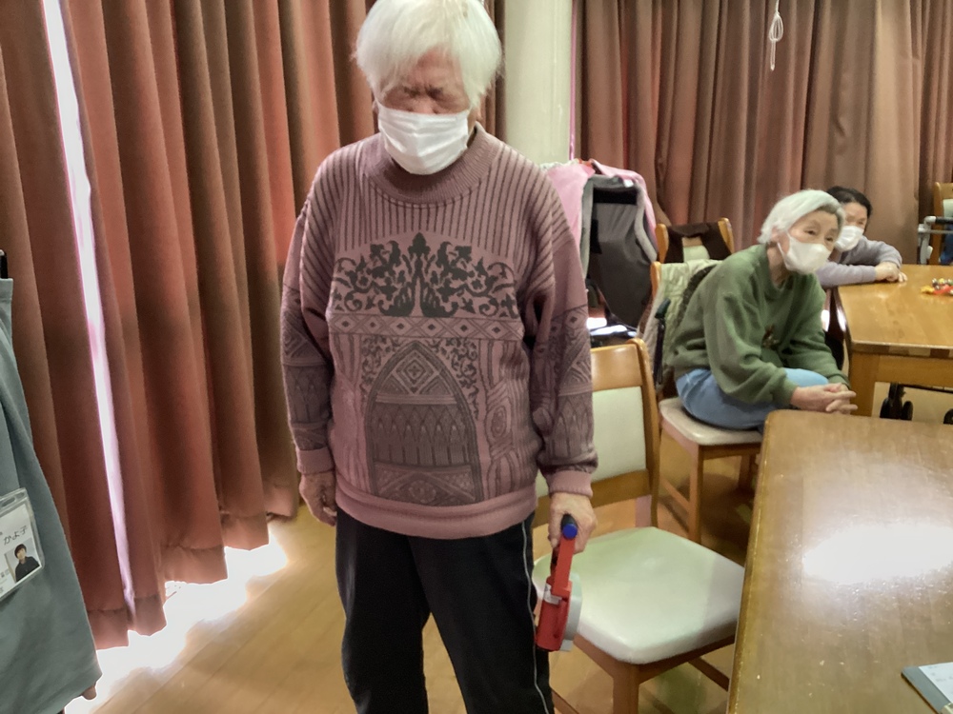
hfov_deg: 58.4
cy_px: 357
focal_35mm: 31
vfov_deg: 45.4
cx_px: 476
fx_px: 853
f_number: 2.4
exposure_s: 1/40
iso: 250
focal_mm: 3.3
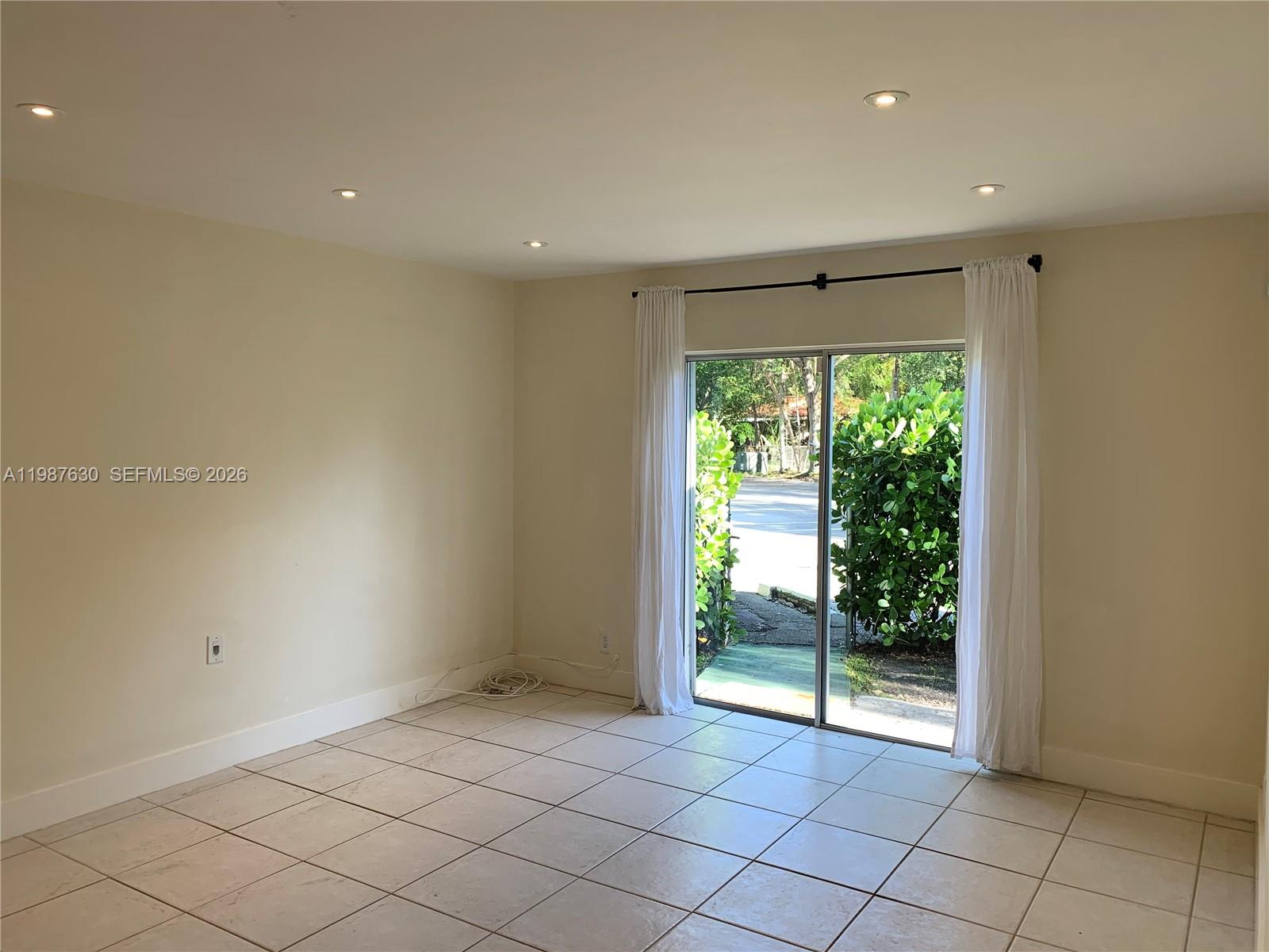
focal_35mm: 26
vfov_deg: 53.1
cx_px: 634
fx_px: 953
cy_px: 476
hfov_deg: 67.3
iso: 32
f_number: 1.8
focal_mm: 4.25
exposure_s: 1/120
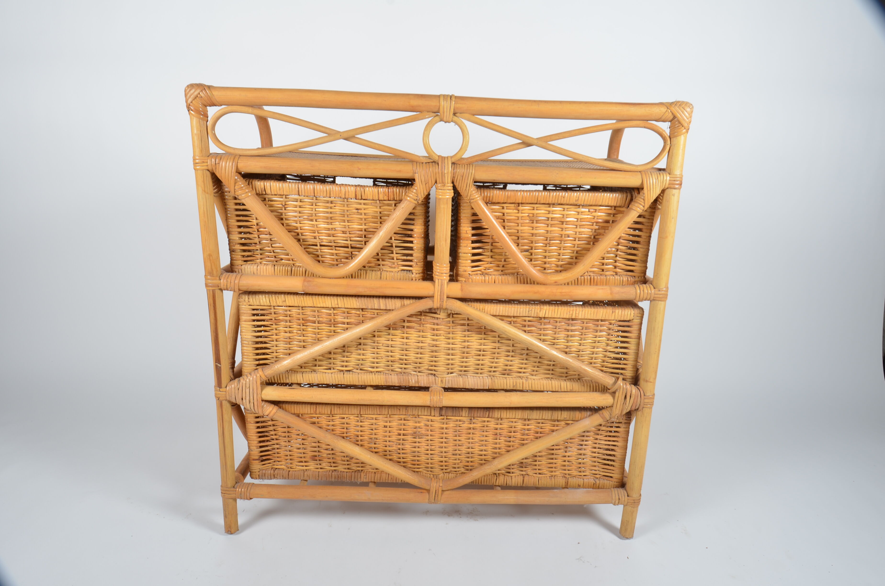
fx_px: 552
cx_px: 442
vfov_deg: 55.9
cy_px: 293
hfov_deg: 77.4
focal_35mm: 22
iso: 100
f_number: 11
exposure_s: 1/125
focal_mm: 15
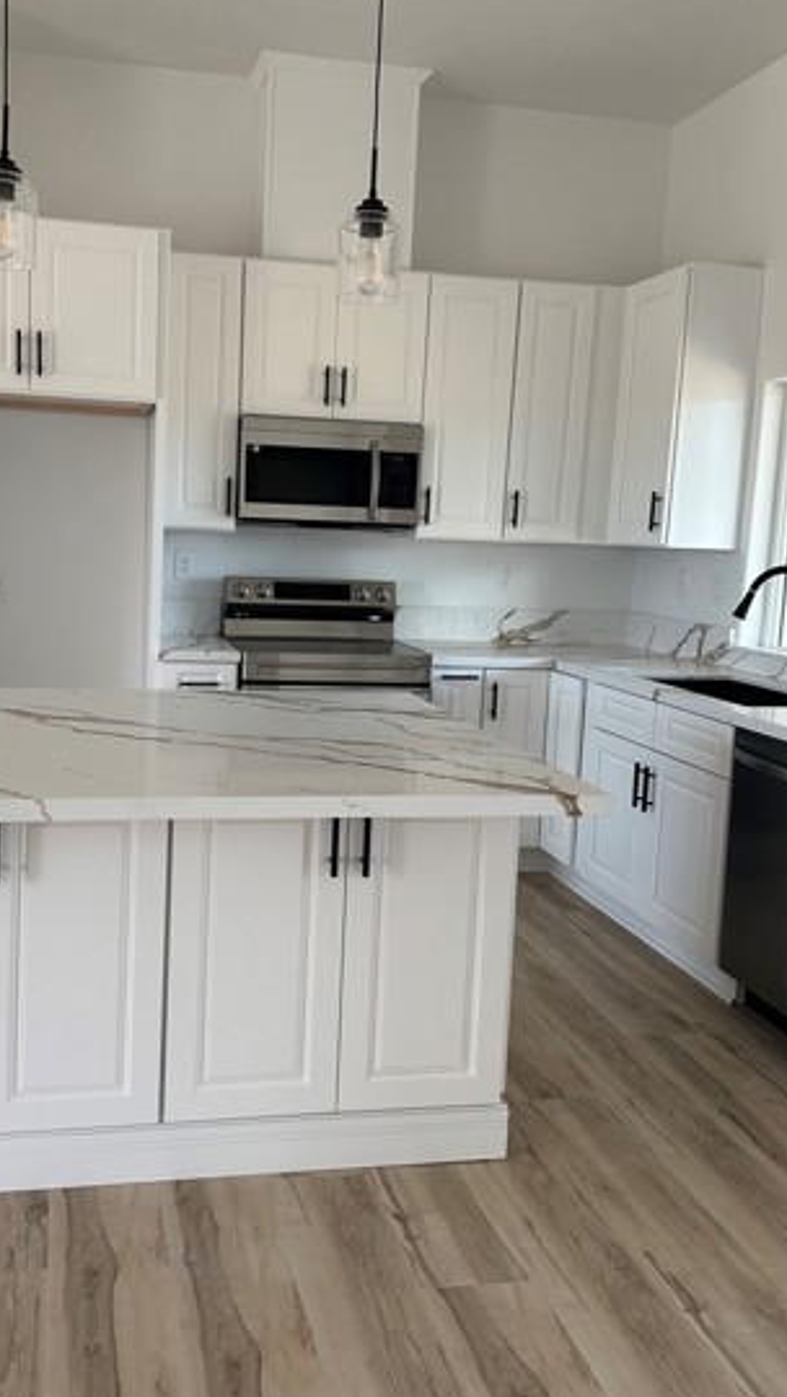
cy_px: 667
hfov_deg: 37.6
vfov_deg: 62.6
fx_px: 1149
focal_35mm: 31
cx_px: 300
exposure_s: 1/121
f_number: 1.78
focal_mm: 6.86
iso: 80
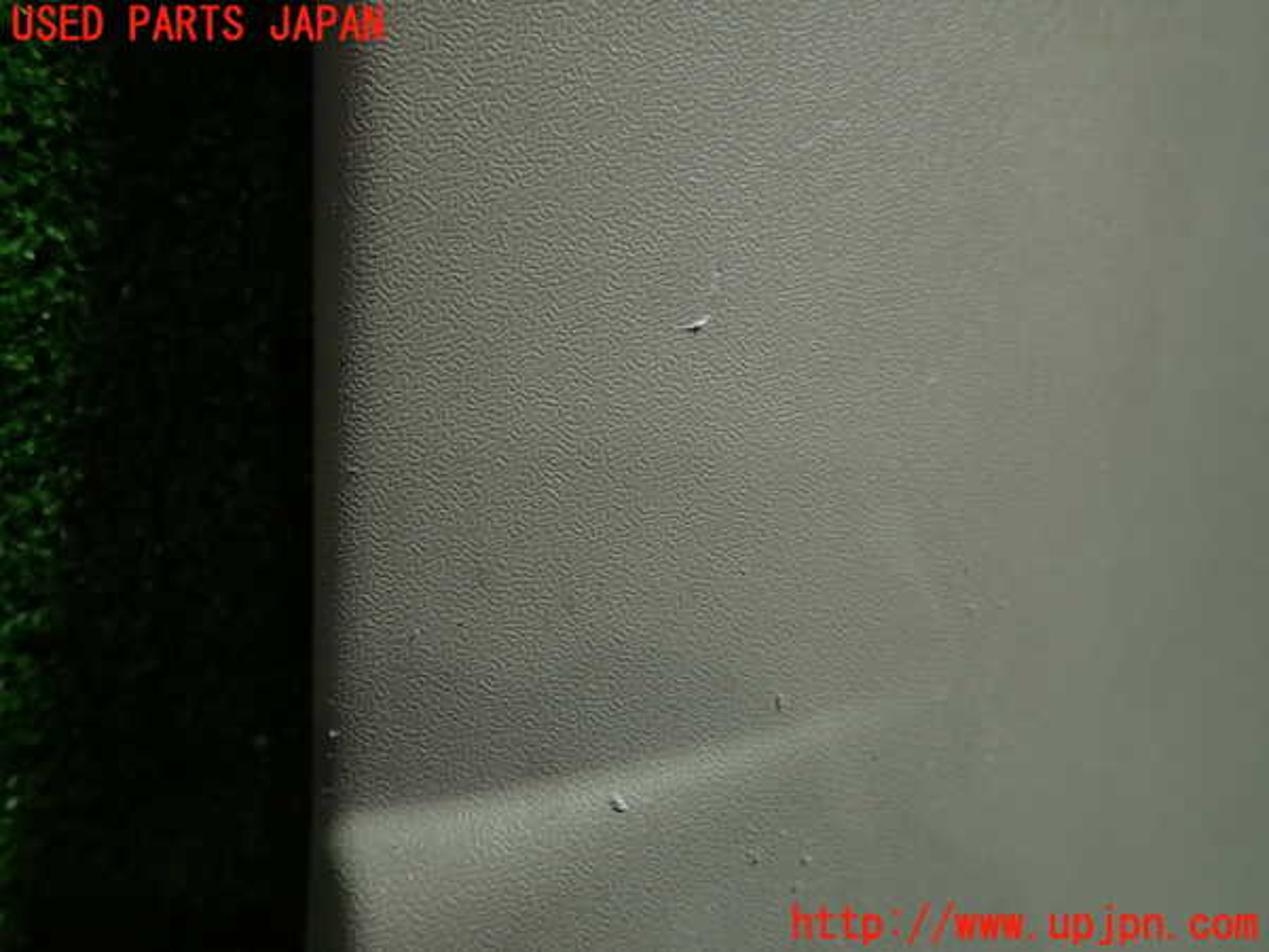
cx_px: 634
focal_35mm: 25
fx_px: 916
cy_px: 476
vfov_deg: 54.9
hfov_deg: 69.4
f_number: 2
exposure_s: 1/60
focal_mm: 4.5
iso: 125
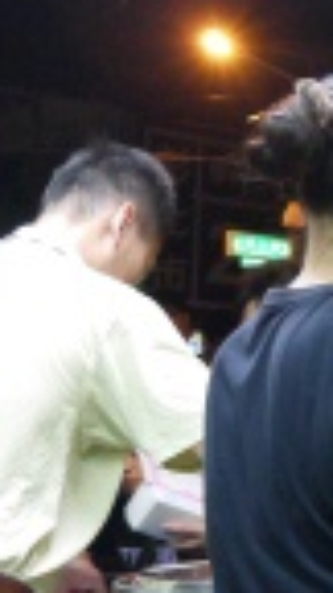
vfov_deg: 18.6
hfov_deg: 10.0
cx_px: 600
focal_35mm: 115
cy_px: 399
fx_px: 1805
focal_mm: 17
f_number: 4
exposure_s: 1/60
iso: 1250
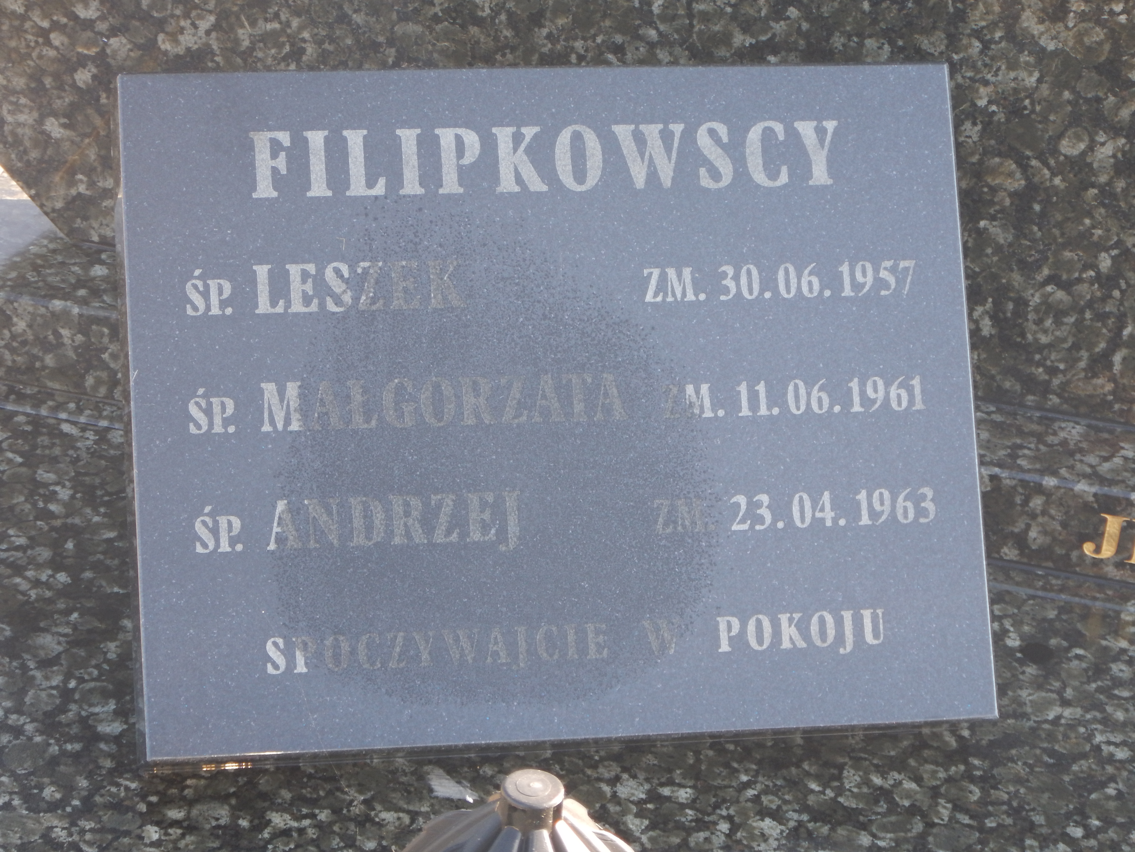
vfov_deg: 13.5
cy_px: 426
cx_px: 568
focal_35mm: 110
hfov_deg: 17.9
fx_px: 3607
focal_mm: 19.7
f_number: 4.8
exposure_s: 1/40
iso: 125
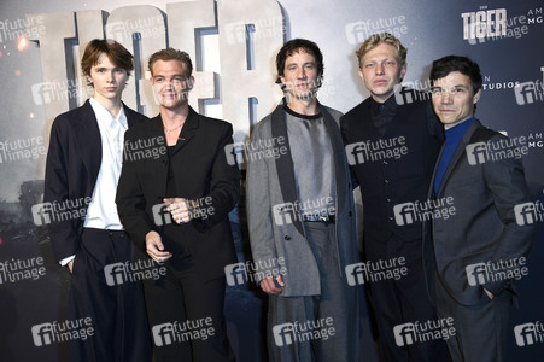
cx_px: 272
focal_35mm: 48
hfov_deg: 41.1
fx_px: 725
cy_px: 181
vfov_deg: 28.0
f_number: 5.6
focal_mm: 48
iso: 640
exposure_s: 1/200
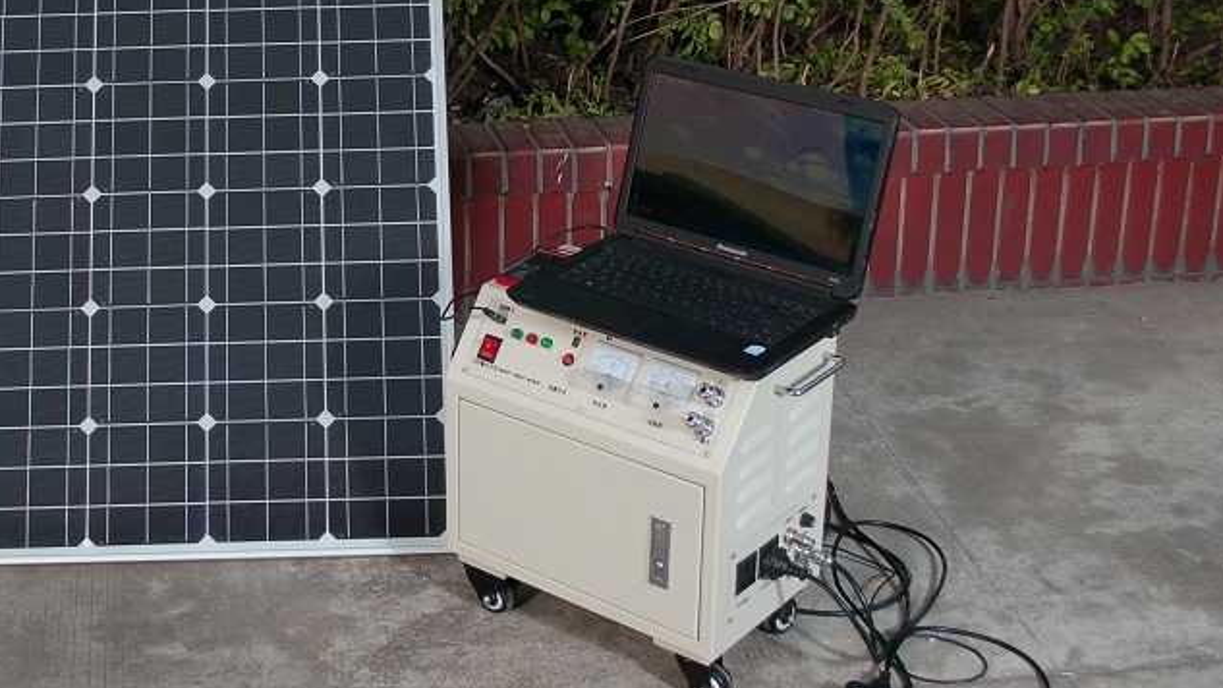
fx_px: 1881
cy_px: 261
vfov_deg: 20.7
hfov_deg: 35.7
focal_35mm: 58
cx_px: 404
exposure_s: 1/125
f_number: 5.6
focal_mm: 26
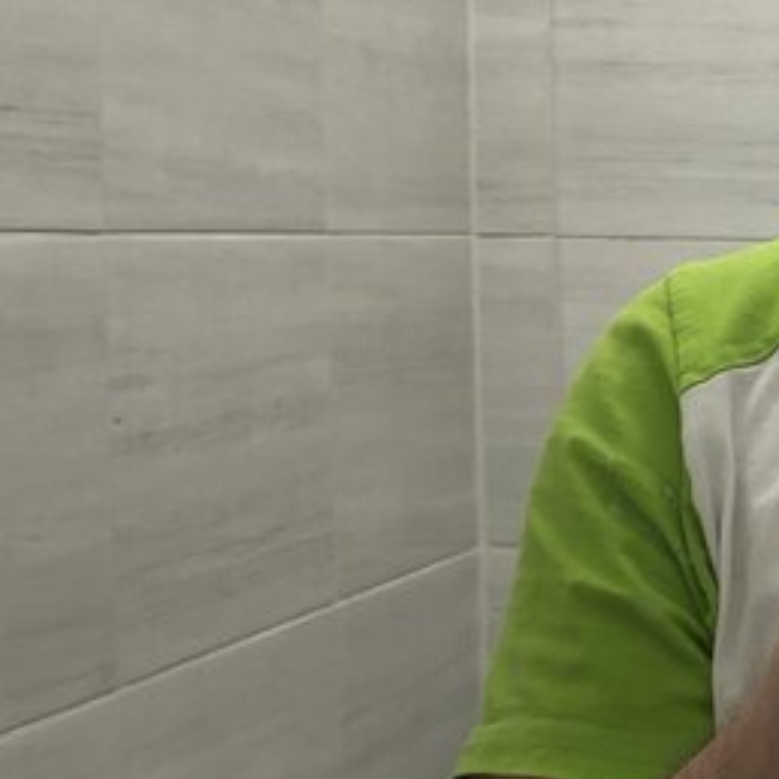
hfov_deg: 14.2
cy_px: 749
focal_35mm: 115
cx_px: 1165
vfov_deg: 14.9
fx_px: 2928
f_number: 1.8
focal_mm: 4
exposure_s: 1/33
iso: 40
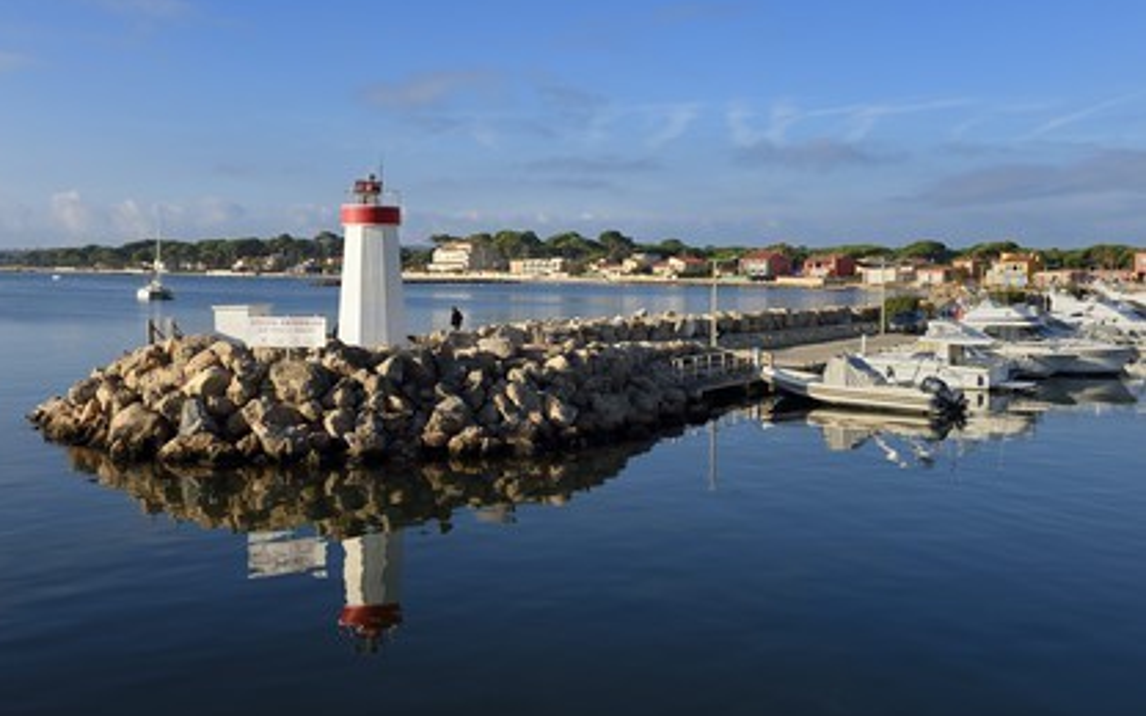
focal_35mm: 37
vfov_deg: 34.4
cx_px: 570
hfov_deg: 52.7
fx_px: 1156
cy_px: 369
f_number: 10
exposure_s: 1/320
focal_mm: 36
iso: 200
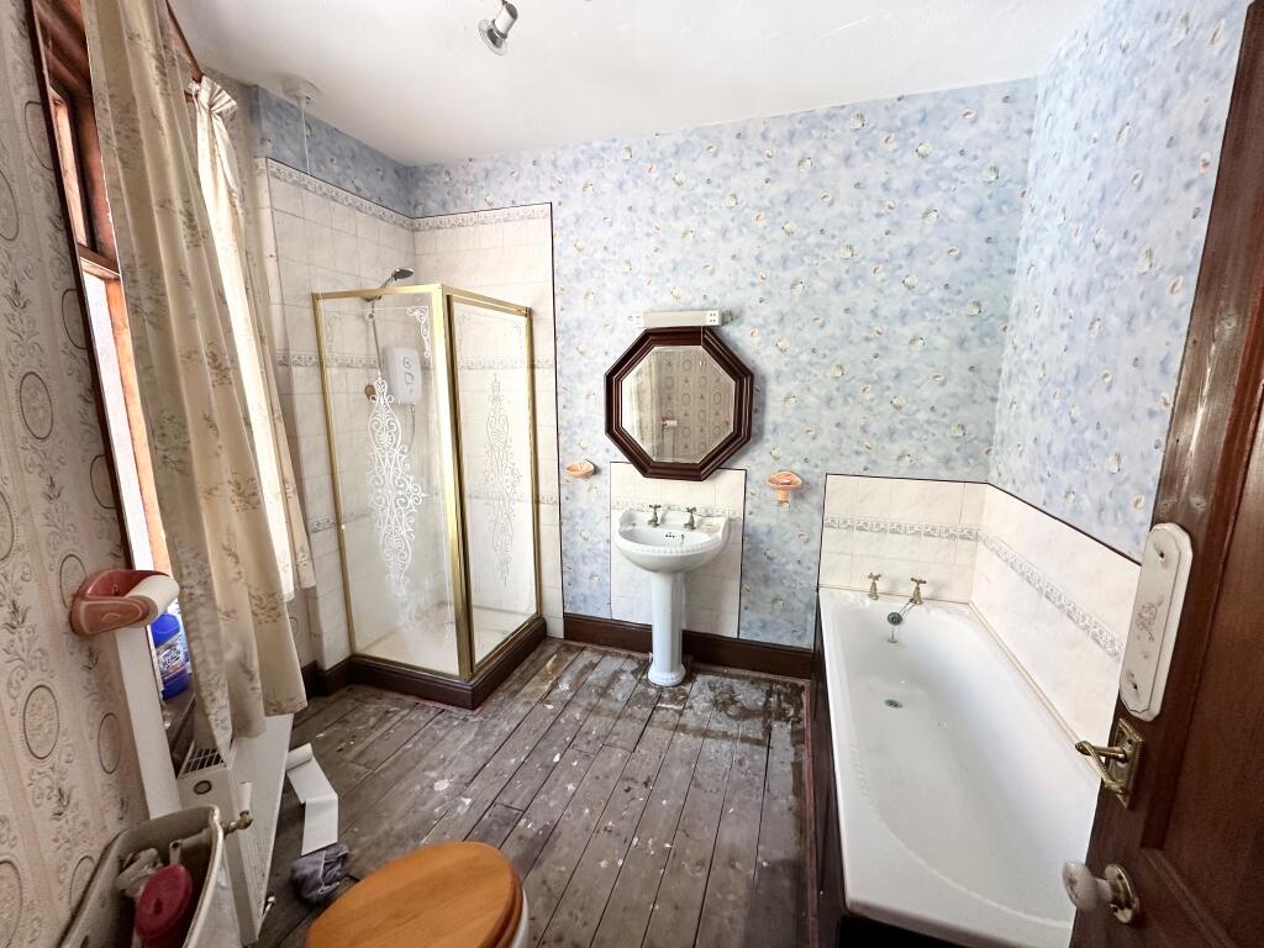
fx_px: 511
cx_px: 632
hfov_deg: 102.1
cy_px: 474
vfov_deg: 85.7
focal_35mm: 14
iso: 200
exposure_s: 1/99
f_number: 2.2
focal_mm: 2.22
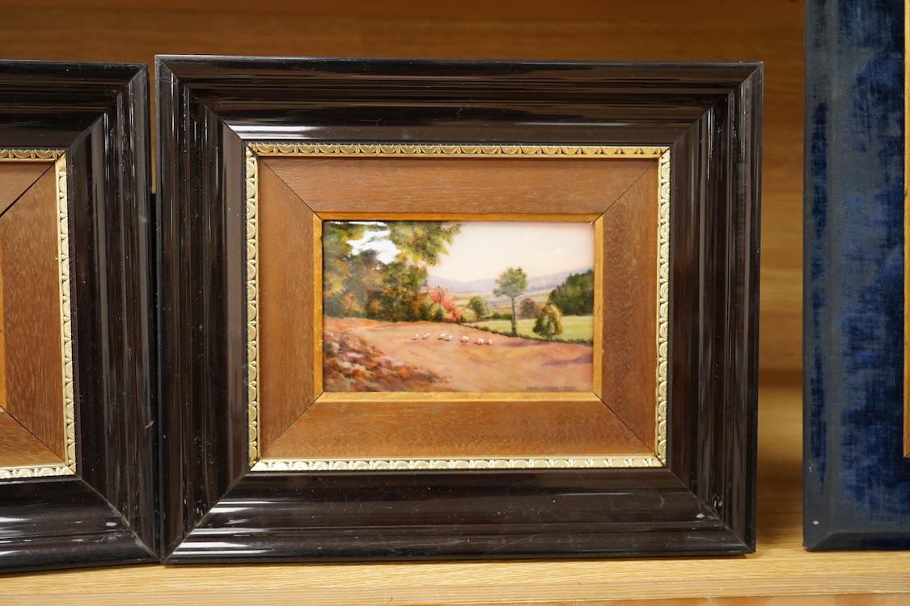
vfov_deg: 29.9
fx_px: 1137
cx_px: 455
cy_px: 303
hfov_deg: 43.6
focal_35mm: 45
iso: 2500
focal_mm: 30
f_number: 4.5
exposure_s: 1/200
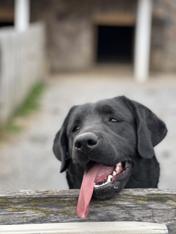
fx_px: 522
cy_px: 117
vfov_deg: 25.3
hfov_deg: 19.1
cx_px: 88
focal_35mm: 77
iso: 64
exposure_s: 1/121
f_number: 2.8
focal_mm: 9
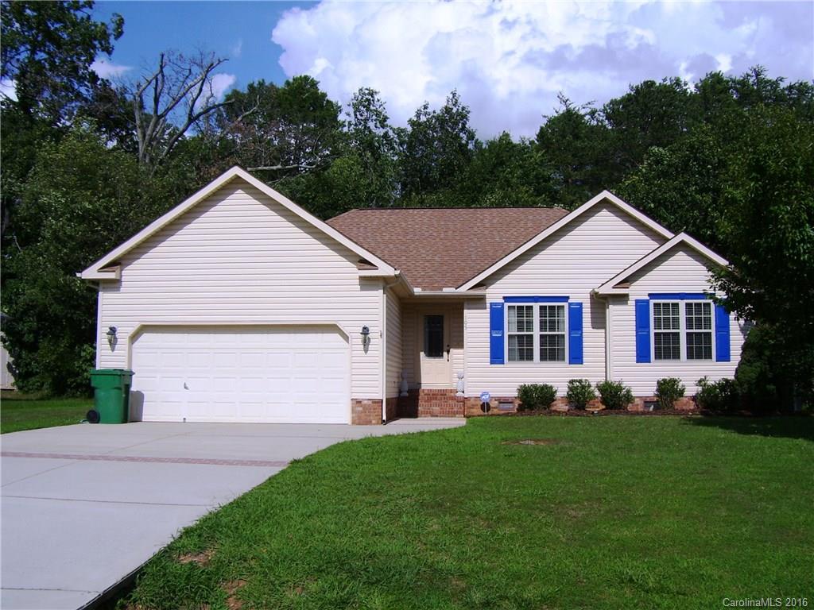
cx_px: 407
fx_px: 870
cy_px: 305
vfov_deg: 38.7
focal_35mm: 37
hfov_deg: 50.1
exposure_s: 1/1500
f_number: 4.8
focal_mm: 6
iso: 80
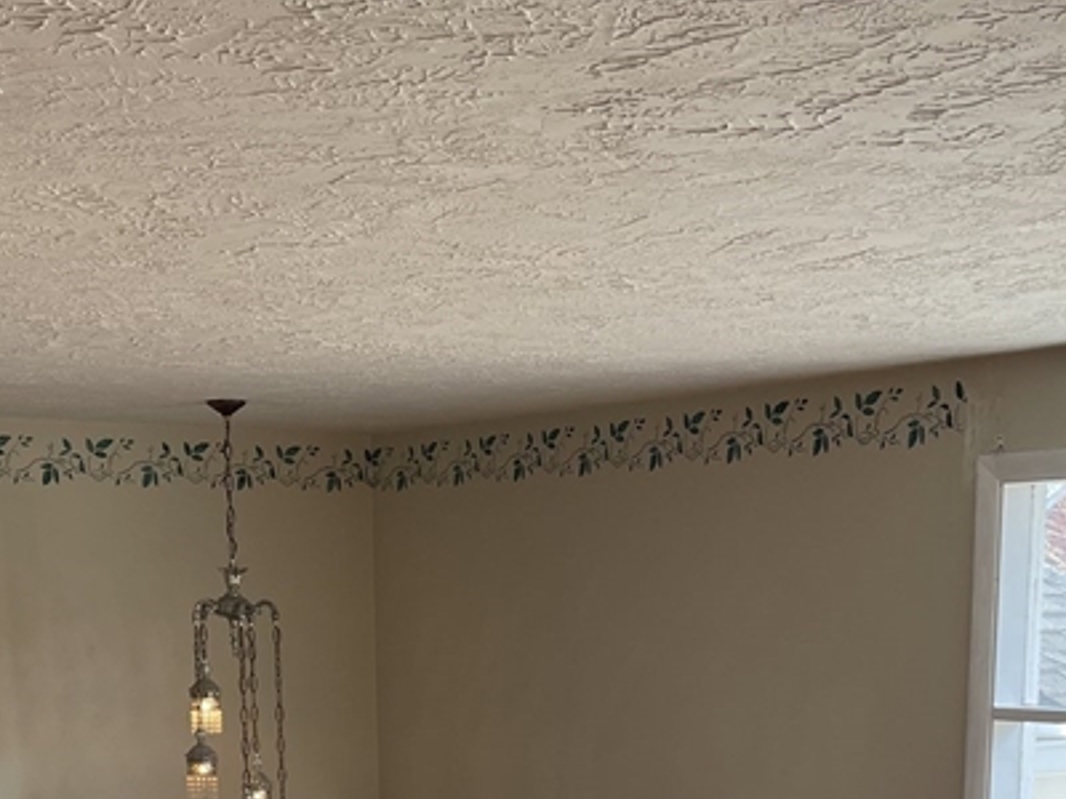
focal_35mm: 64
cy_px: 1007
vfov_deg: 21.1
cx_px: 565
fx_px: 1971
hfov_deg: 30.3
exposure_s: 1/232
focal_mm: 5.1
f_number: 1.6
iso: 32
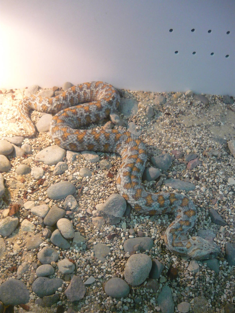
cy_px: 156
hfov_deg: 42.9
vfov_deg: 55.4
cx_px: 118
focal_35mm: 33
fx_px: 299
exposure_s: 1/25
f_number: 2.8
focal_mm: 5.5
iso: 400
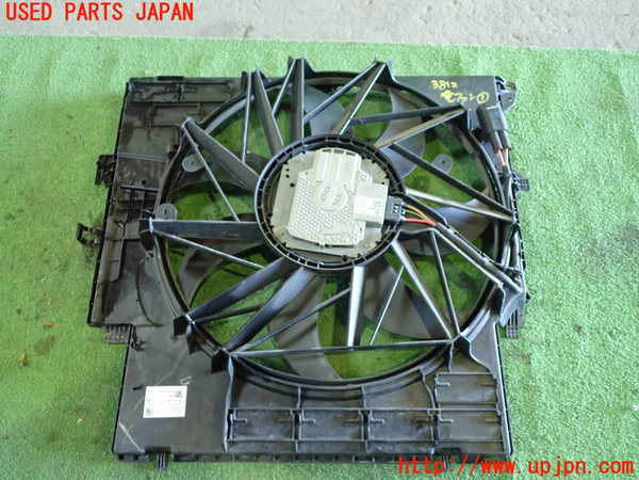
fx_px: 554
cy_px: 240
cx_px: 320
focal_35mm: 30
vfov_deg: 46.8
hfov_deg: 60.0
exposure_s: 1/30
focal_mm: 5.4
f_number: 2.3
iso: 800
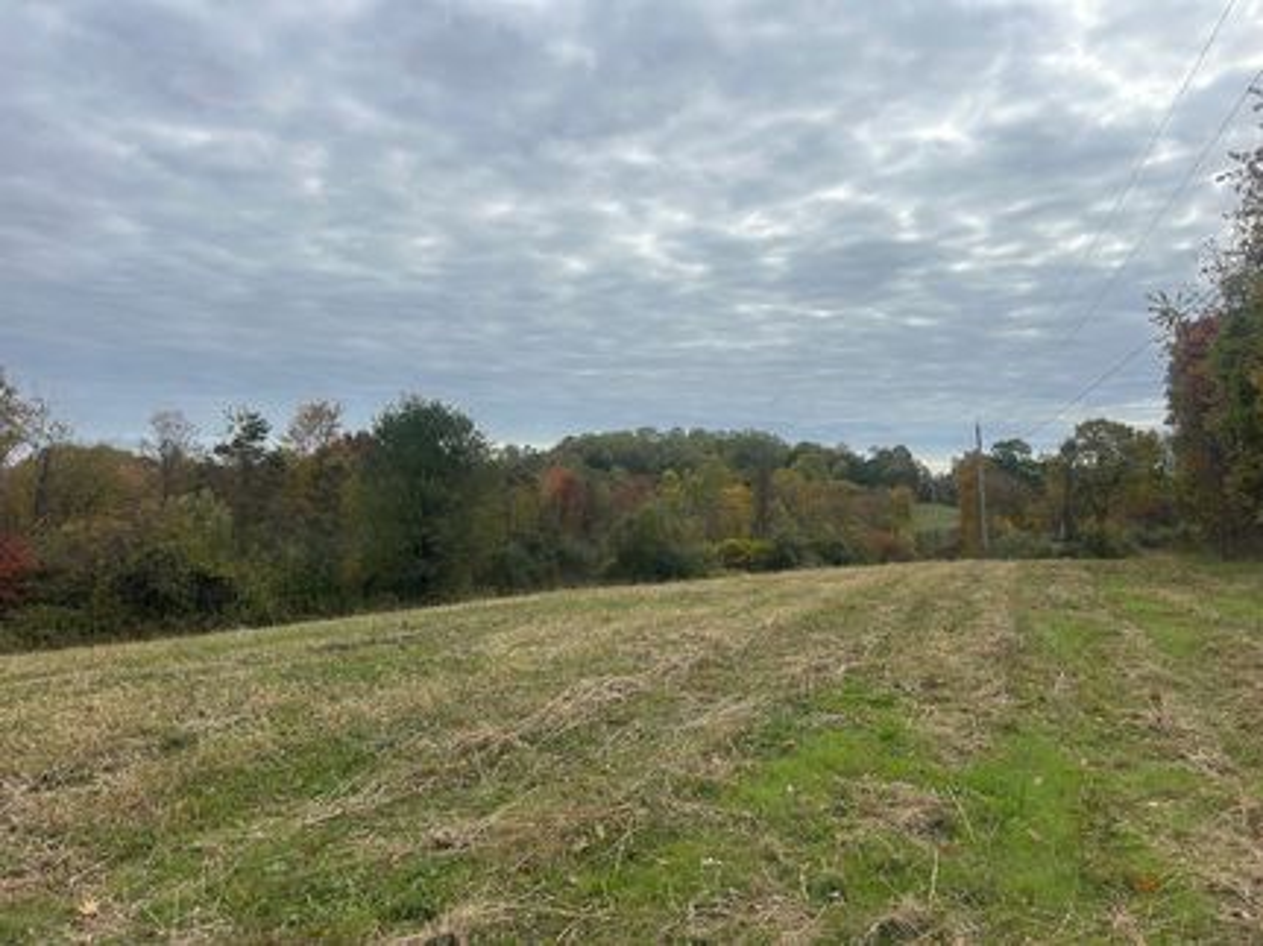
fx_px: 948
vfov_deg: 53.0
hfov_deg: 67.3
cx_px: 632
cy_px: 473
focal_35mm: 26
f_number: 1.5
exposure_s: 1/4831
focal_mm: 5.7
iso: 50
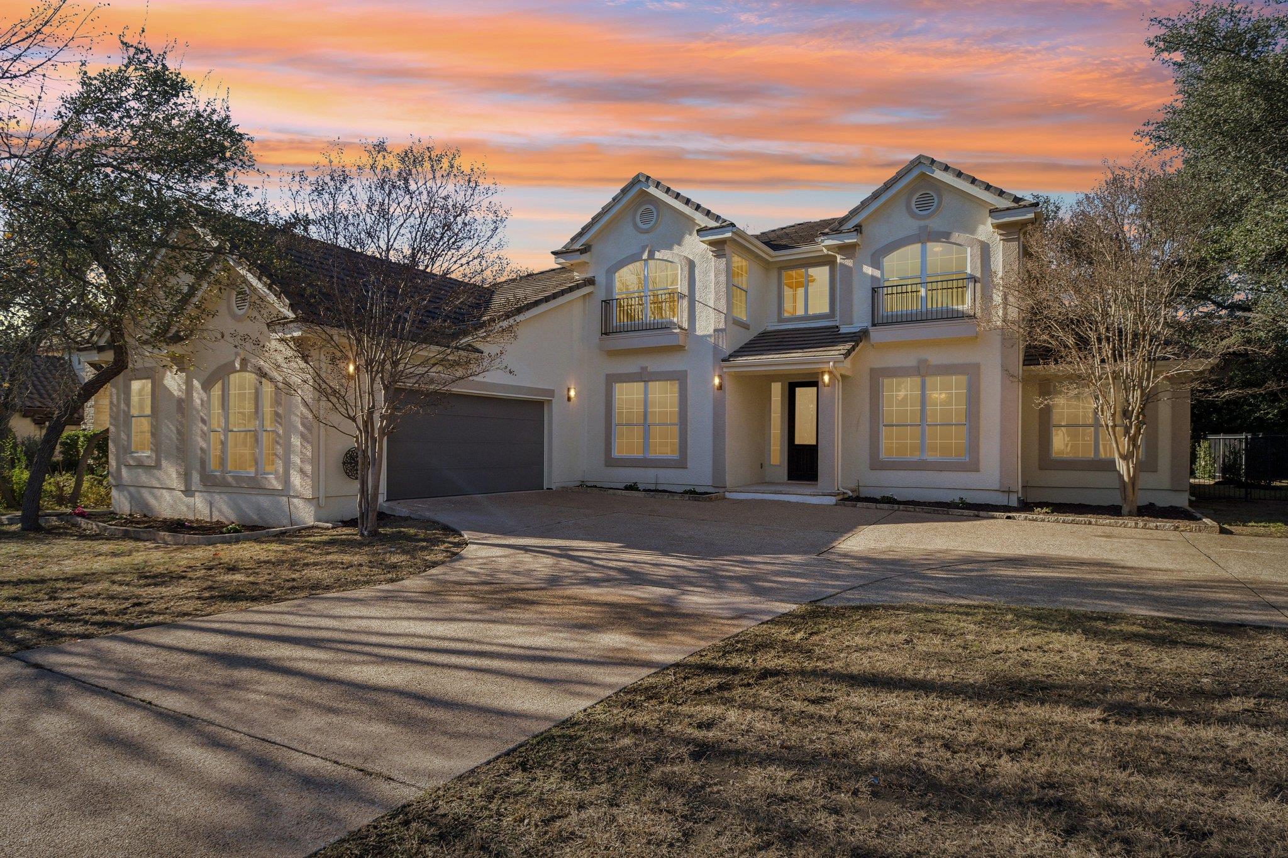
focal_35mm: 19
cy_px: 429
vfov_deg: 64.5
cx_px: 644
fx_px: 680
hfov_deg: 86.9
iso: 400
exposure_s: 1/320
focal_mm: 13
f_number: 8
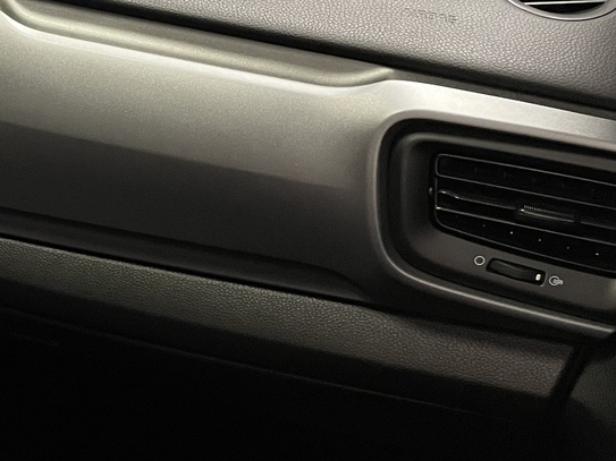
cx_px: -197
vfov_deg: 21.2
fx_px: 1228
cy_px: 297
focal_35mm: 69
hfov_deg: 24.4
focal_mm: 4.2
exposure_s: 1/50
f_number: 1.6
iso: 250
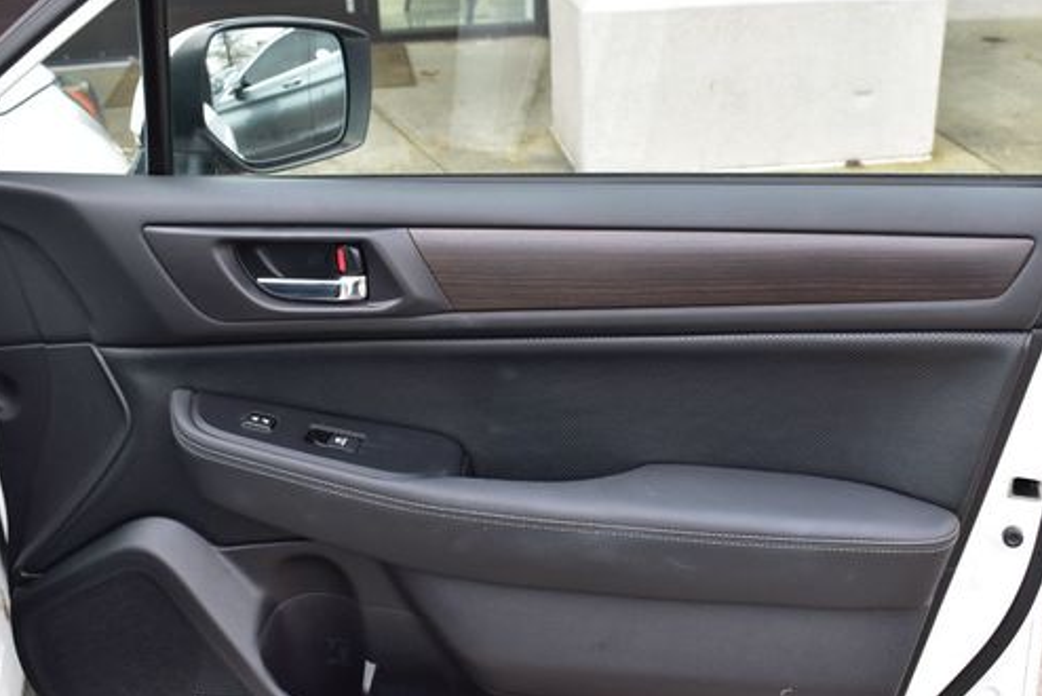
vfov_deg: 30.1
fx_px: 1293
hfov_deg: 43.9
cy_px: 373
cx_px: 527
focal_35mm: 45
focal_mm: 23
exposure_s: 1/25
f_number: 7.1
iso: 400
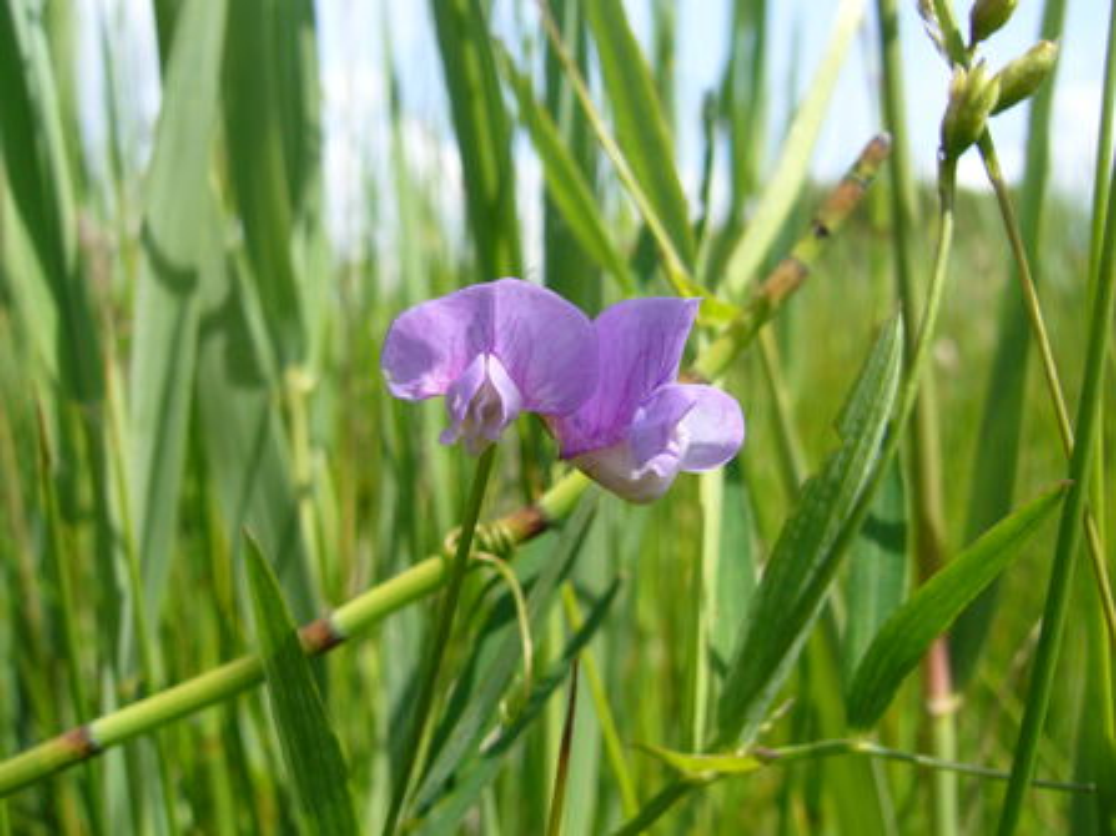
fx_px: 1128
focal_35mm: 35
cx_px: 558
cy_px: 418
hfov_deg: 52.6
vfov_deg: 40.7
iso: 80
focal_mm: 5.8
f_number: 5.6
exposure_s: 1/160
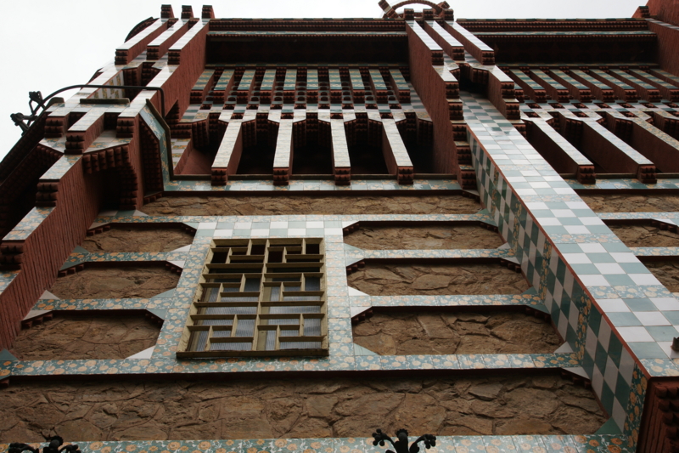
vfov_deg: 34.2
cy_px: 226
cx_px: 340
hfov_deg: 49.6
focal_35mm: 39
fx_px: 735
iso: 200
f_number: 9
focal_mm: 26
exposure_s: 1/160
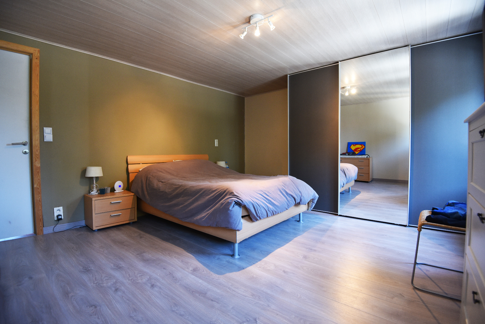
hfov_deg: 96.7
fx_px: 216
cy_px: 162
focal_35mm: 16
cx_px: 242
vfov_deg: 73.8
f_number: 4
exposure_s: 1/60
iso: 900
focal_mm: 16
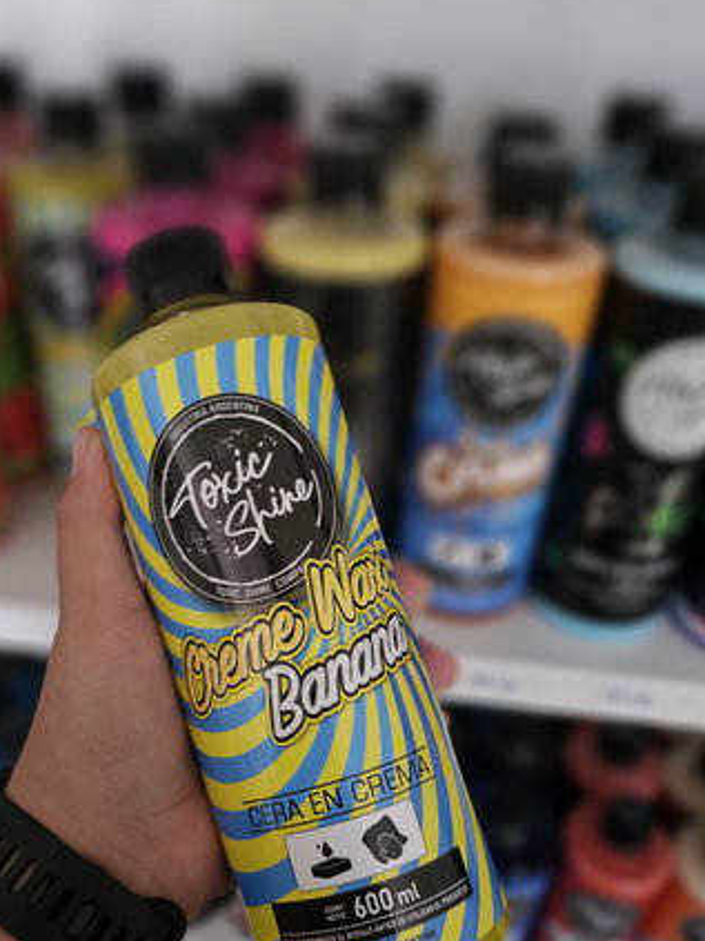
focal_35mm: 29
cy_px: 562
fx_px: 788
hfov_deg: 48.0
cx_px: 296
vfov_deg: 61.2
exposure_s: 1/25
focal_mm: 6.3
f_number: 1.7
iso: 800
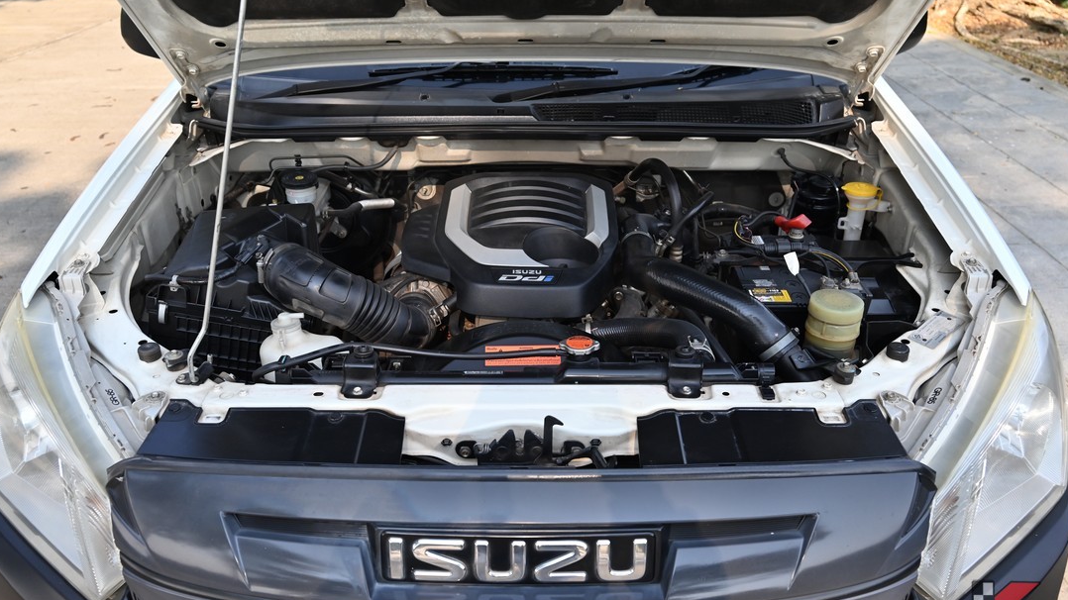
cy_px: 324
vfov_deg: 37.7
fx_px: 878
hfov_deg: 62.6
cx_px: 531
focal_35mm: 31
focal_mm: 29
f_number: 5.6
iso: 560
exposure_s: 1/1000
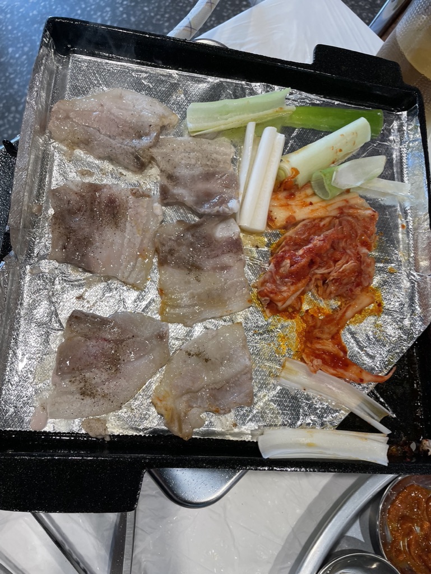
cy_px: 287
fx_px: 431
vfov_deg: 67.3
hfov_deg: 53.1
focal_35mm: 26
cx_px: 216
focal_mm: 4.2
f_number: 1.6
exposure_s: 1/120
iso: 100
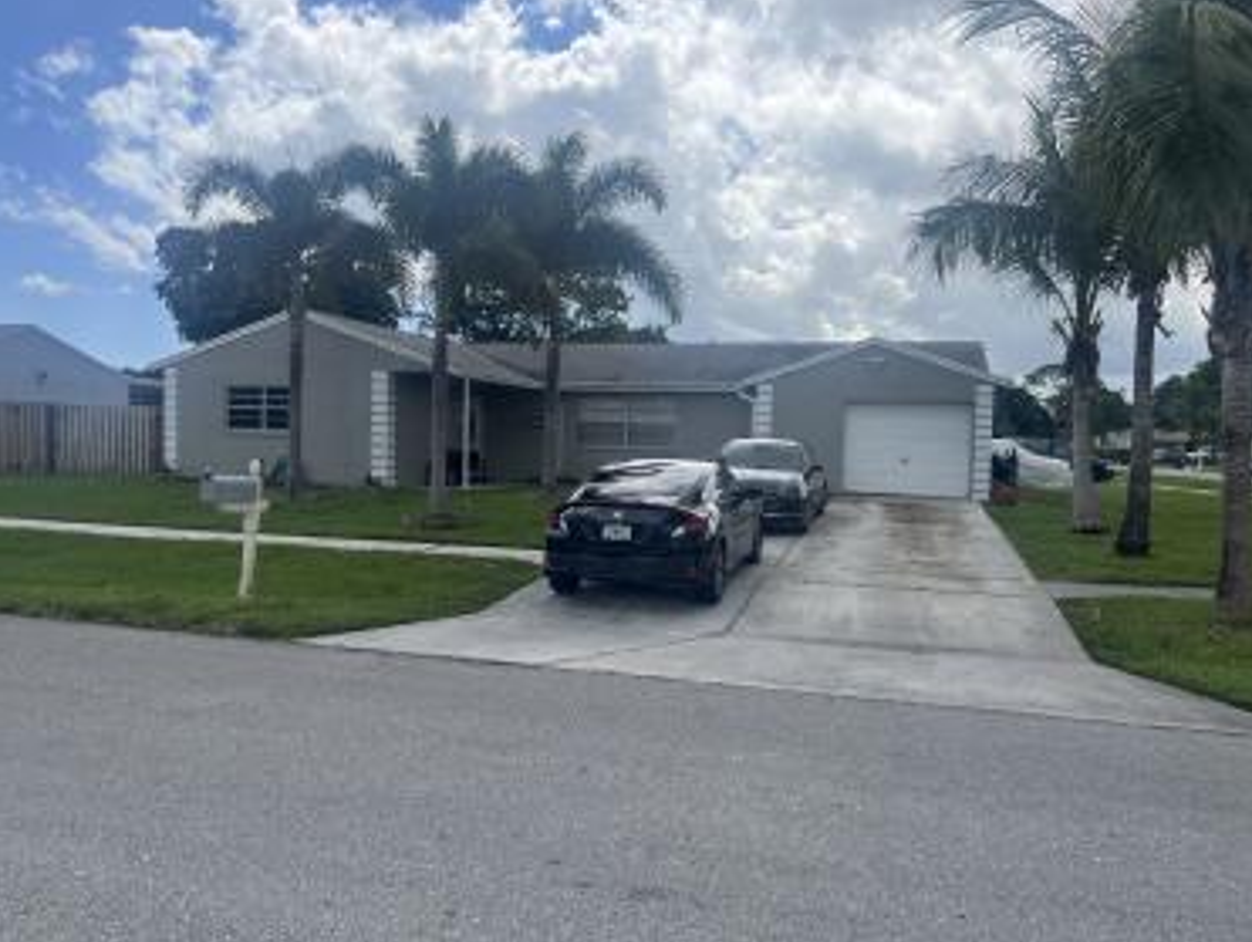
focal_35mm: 28
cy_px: 479
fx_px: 1014
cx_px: 641
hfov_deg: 63.4
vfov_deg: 49.8
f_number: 1.6
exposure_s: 1/3311
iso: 50
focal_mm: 5.1
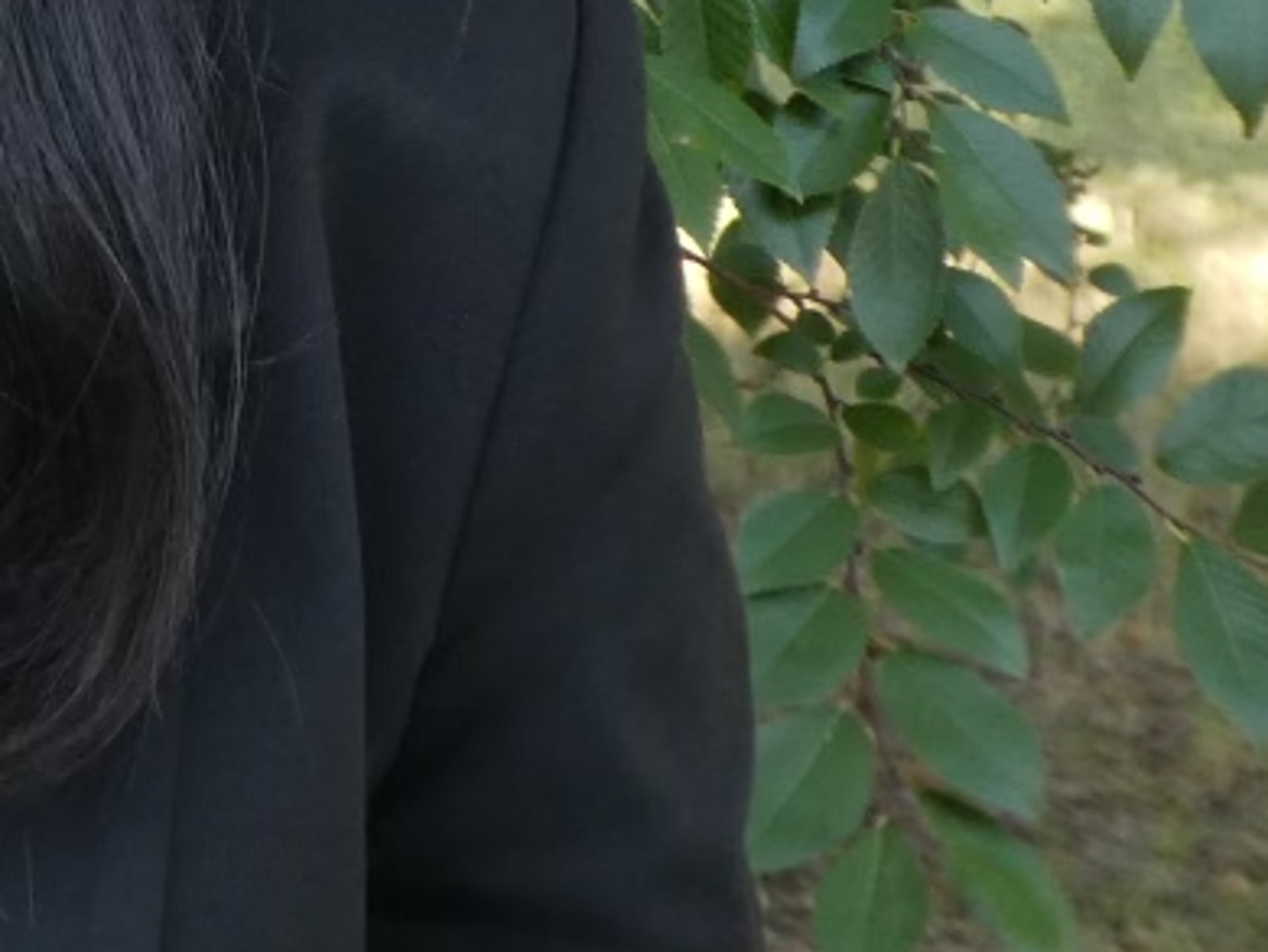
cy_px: -653
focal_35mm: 208
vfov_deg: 7.0
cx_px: -527
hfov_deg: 9.3
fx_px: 7624
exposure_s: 1/60
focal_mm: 8.4
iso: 125
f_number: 4
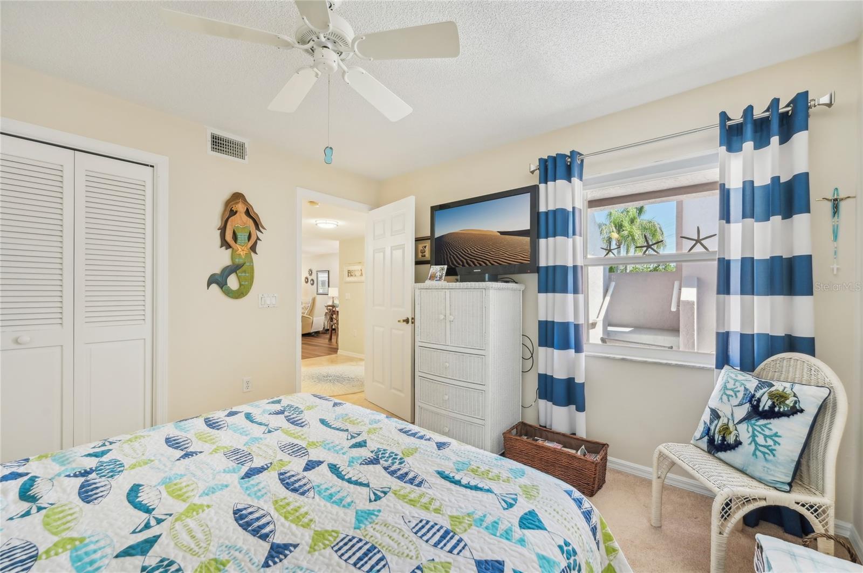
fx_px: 335
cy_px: 286
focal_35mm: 14
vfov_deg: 81.1
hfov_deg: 104.3
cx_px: 432
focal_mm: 14
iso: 400
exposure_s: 1/20
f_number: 8
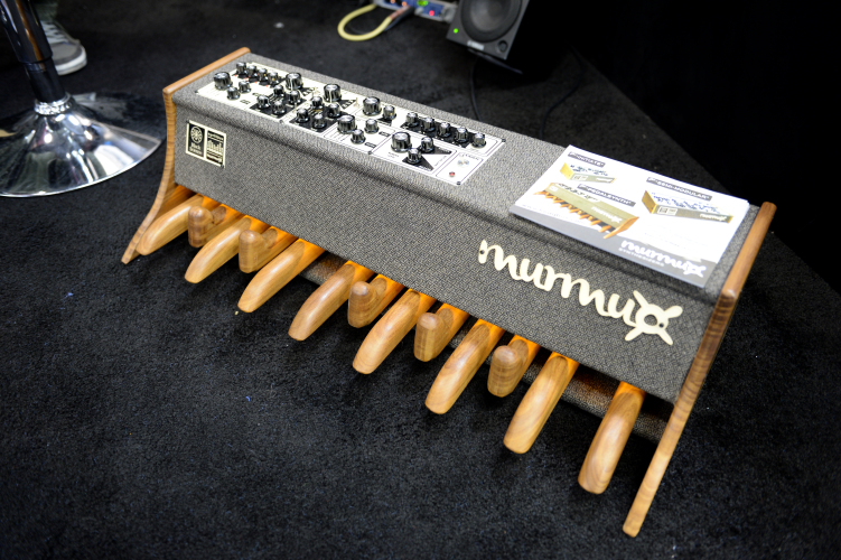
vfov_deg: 44.9
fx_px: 677
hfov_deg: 63.7
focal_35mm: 29
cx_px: 420
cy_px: 280
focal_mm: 29
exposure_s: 1/25
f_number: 2.8
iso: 800
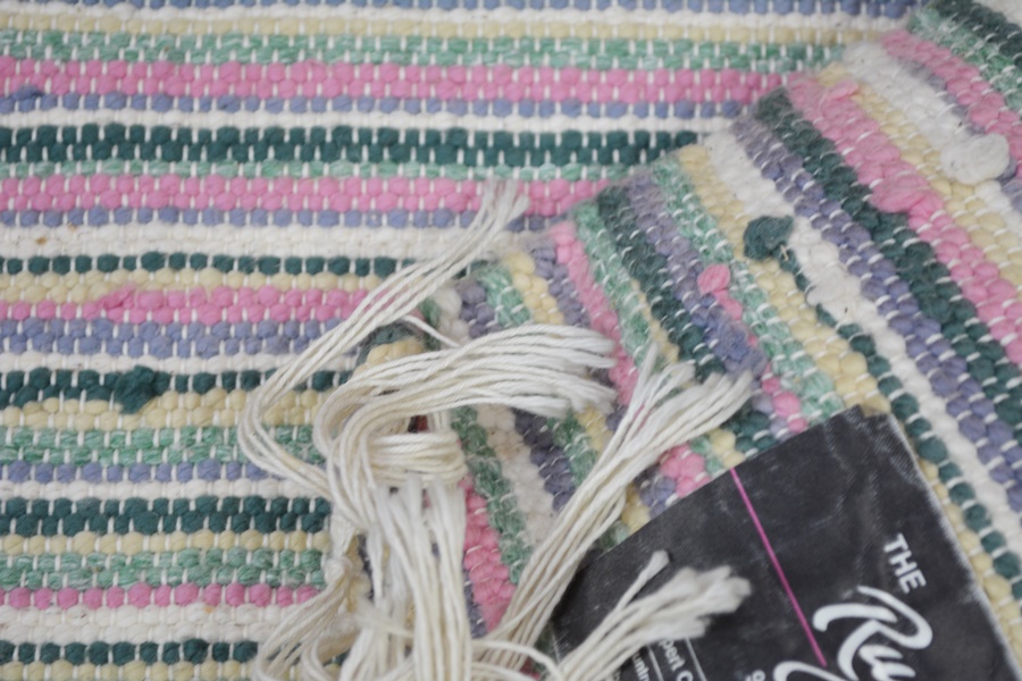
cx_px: 511
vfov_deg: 16.6
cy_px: 340
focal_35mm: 82
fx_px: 2342
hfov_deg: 24.6
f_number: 5.6
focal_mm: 55
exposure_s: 1/60
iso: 640
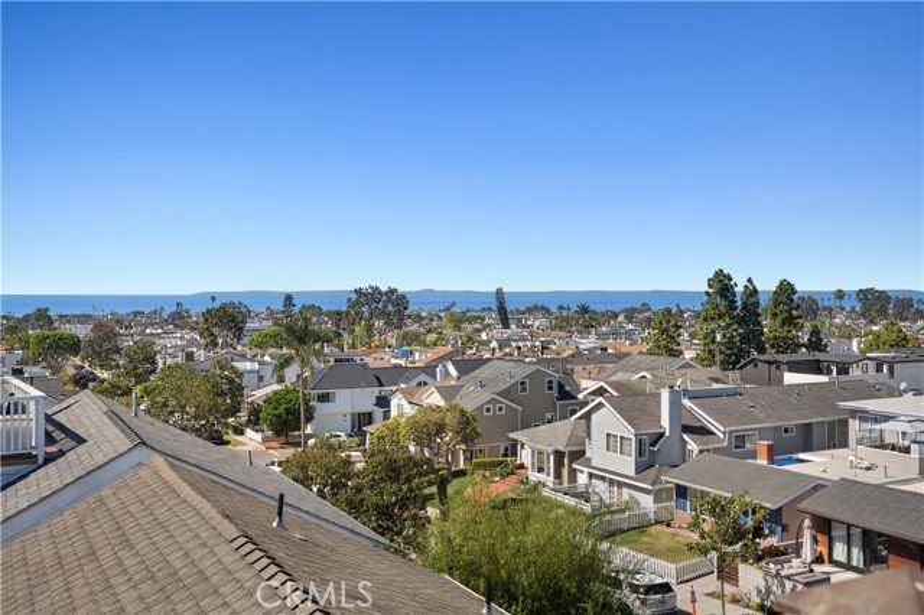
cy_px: 308
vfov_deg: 37.8
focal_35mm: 35
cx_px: 462
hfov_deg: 54.5
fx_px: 898
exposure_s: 1/400
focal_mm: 35
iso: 125
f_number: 9
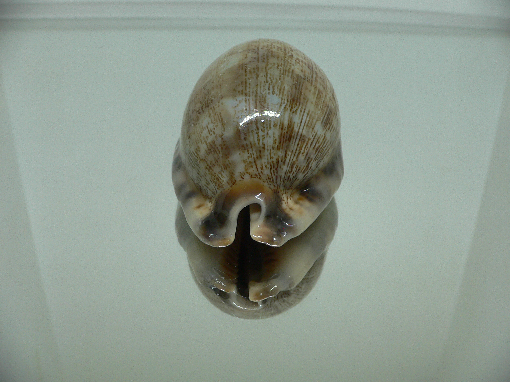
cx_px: 255
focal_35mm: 35
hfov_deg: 52.6
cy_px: 191
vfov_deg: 40.7
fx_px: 516
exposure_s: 1/60
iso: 150
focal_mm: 4.6
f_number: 2.8
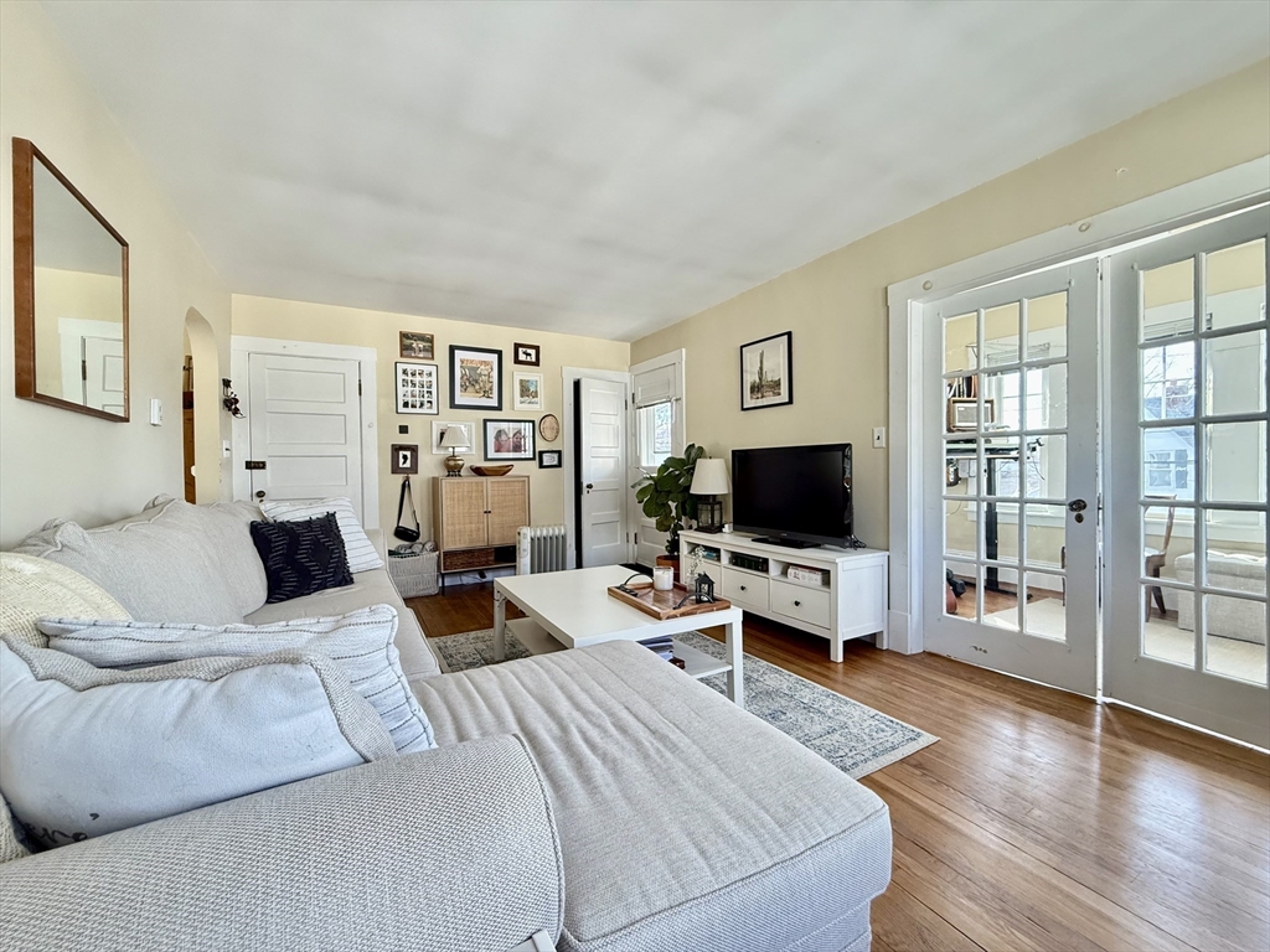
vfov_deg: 85.7
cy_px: 476
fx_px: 514
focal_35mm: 14
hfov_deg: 102.1
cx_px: 635
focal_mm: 2.22
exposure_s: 1/96
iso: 320
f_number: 2.2
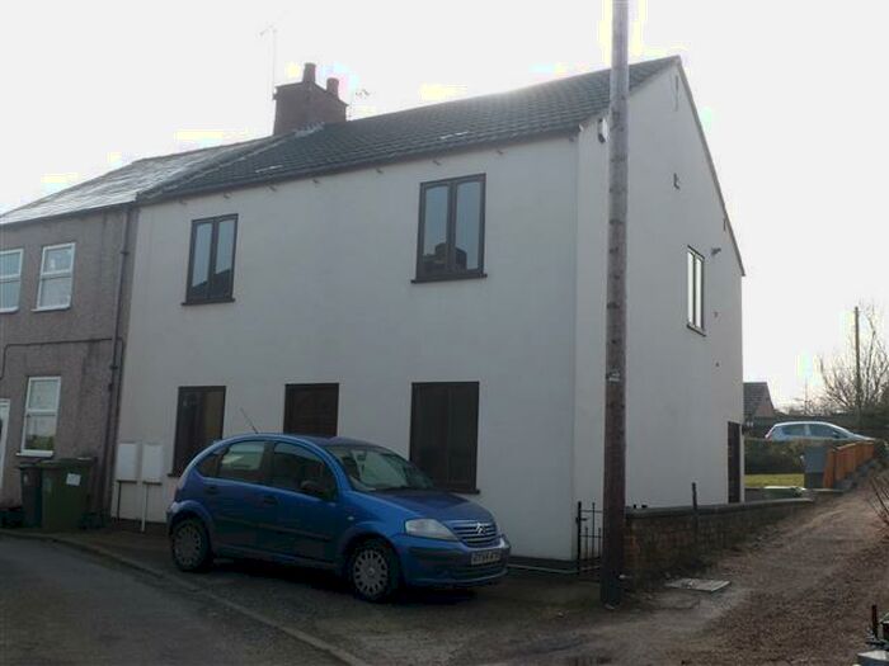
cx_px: 444
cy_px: 333
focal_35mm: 36
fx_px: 925
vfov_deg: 39.7
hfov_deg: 51.4
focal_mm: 6.4
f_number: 4
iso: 100
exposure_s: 1/250
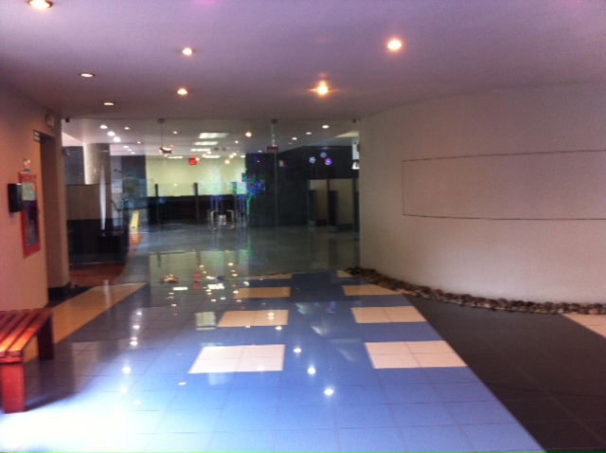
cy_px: 226
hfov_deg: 52.7
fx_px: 612
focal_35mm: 35
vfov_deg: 40.6
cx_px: 303
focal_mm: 3.85
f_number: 2.8
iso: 160
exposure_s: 1/15
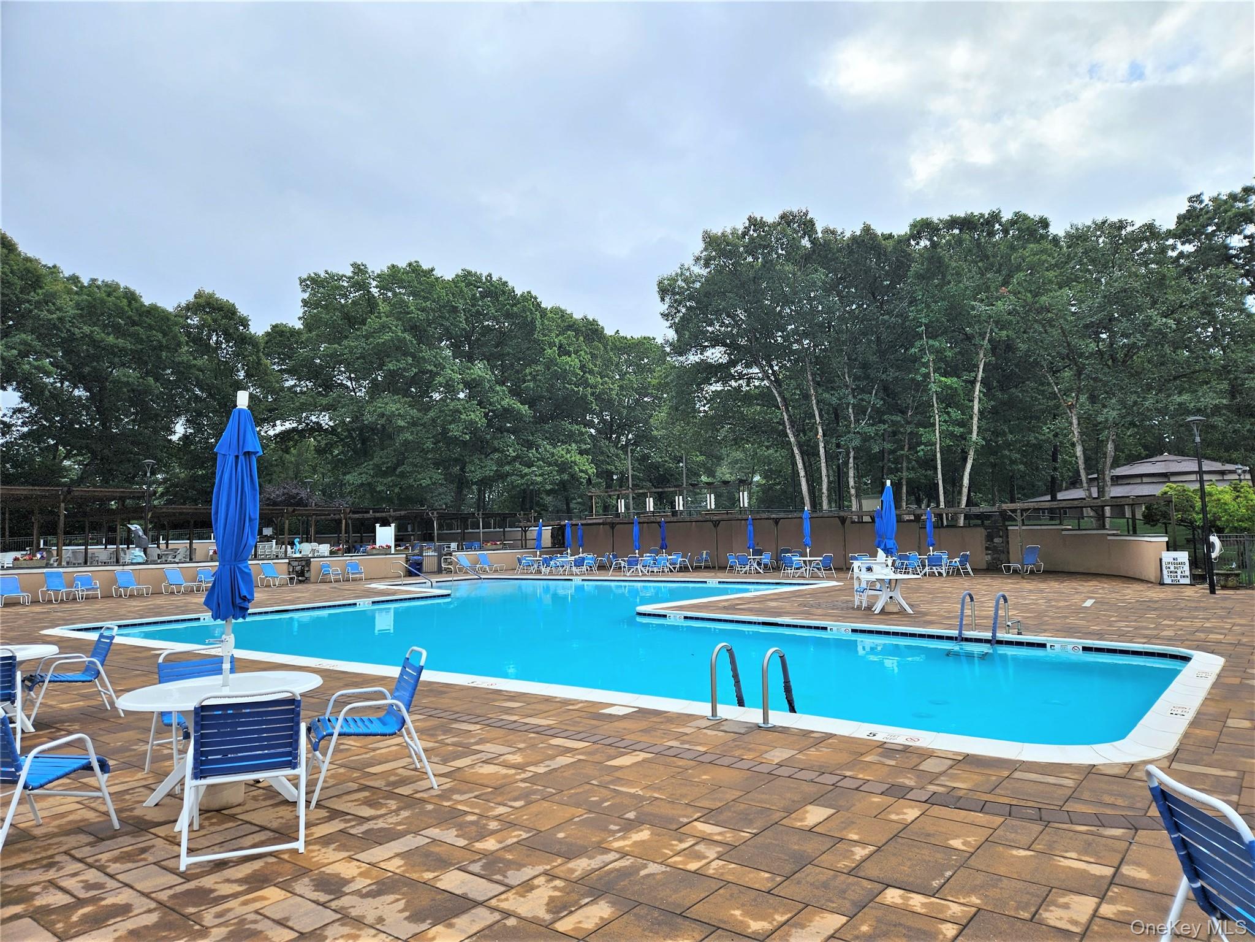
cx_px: 628
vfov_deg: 58.9
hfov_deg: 73.9
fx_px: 834
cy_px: 471
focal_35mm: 23
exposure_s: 1/1437
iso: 25
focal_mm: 5.4
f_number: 1.8
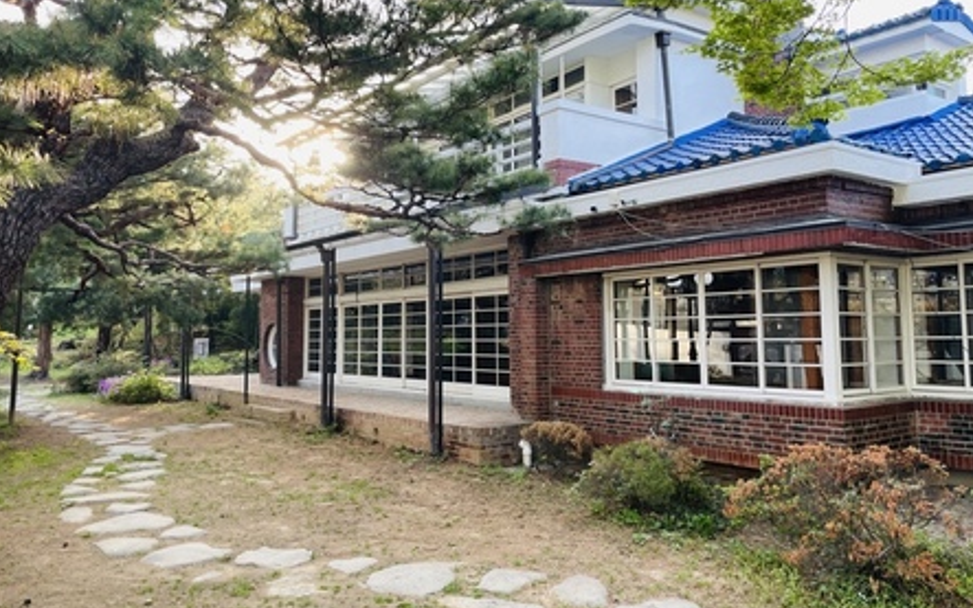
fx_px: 743
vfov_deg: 44.5
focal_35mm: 28
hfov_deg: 66.5
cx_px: 490
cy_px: 281
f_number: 1.6
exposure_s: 1/167
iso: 32
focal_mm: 4.2
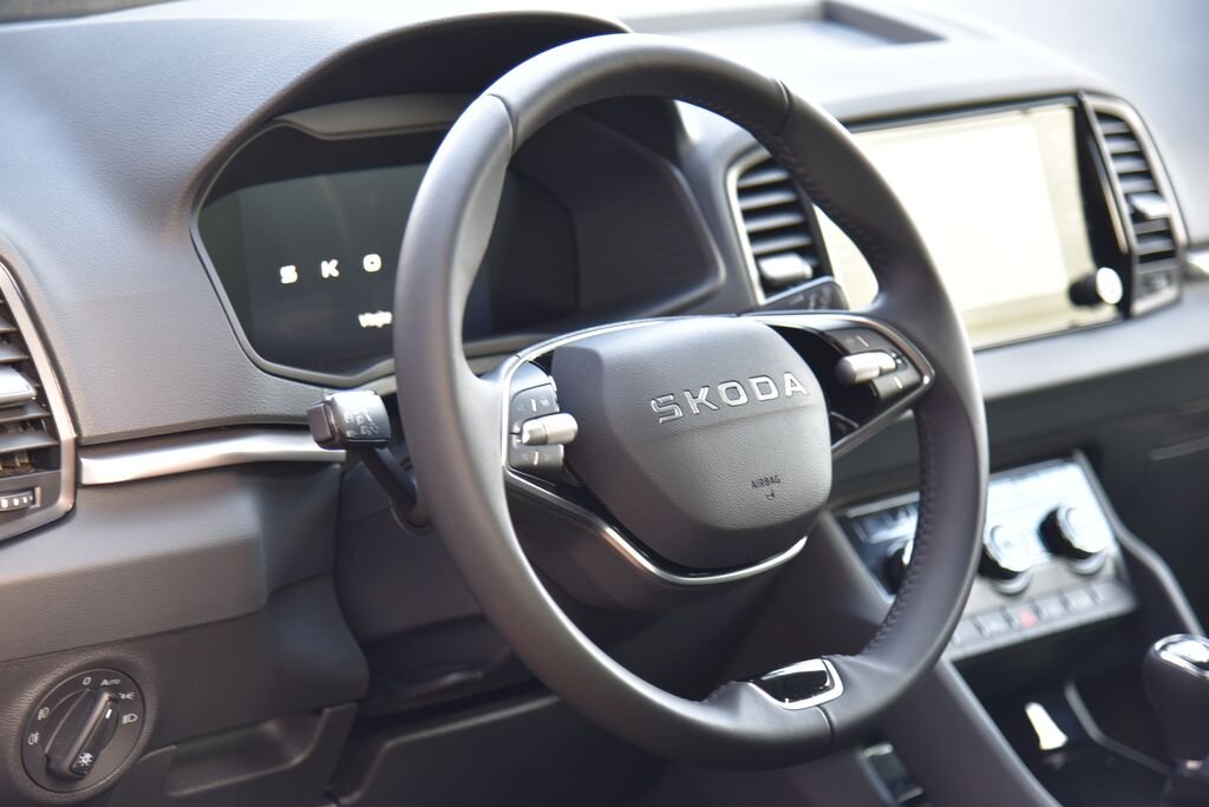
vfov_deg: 14.9
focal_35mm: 92
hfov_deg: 22.1
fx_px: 3091
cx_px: 604
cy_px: 404
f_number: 4
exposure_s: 1/30
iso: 500
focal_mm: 92
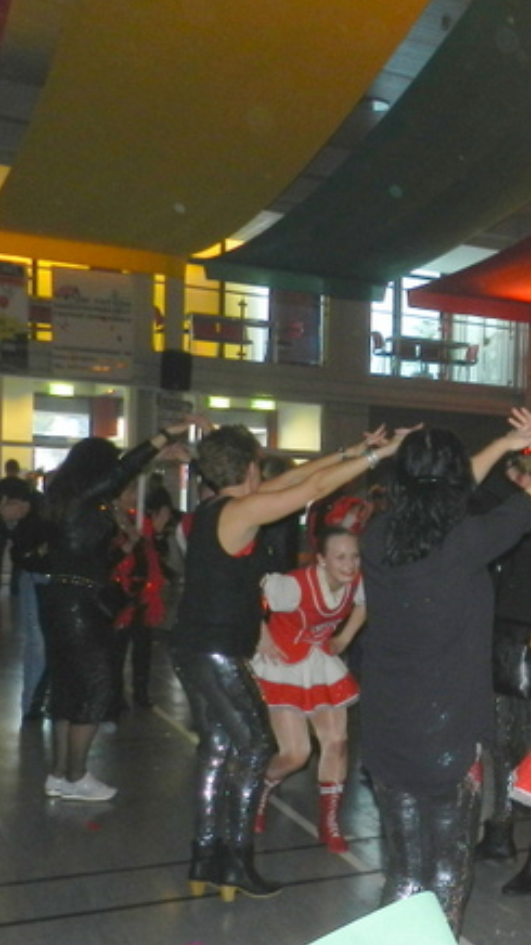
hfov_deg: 23.7
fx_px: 1152
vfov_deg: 44.4
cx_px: 631
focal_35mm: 46
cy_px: 551
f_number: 3.4
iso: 200
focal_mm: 4
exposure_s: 1/30
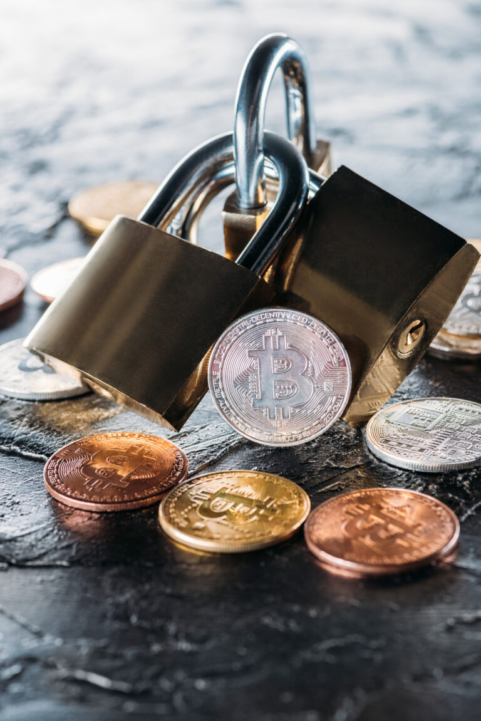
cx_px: 240
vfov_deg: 19.5
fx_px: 2103
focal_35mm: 105
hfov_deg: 13.0
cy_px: 360
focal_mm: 105
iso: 400
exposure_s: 1/160
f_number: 9
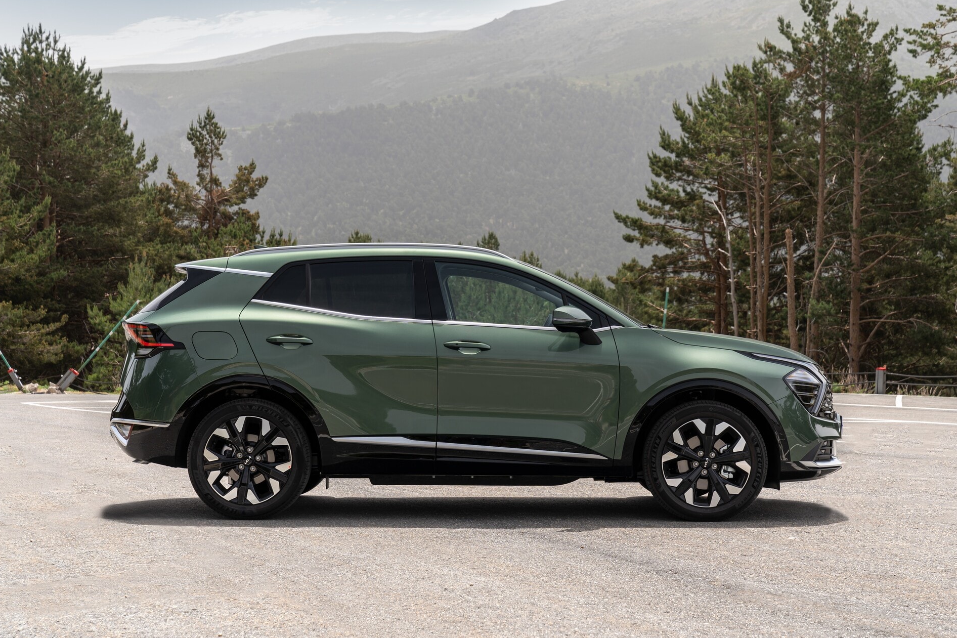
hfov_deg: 29.7
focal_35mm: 68
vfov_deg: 20.0
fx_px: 1807
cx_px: 481
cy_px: 322
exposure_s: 1/60
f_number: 7.1
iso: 100
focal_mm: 67
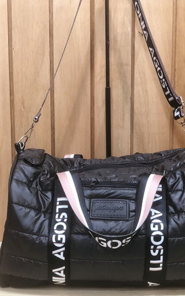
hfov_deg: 23.1
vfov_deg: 36.3
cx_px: 109
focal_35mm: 56
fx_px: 452
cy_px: 149
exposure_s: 1/20
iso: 160
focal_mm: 6
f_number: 2.4
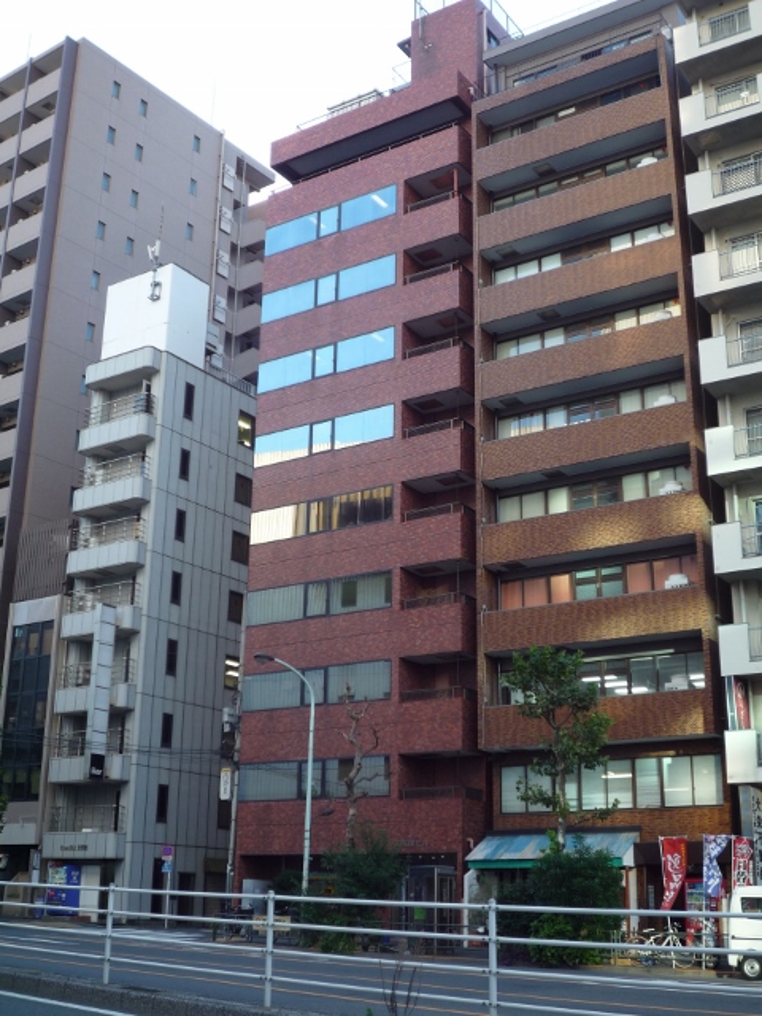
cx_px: 381
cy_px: 508
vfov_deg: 42.9
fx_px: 1291
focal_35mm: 44
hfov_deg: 32.9
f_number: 4.3
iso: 100
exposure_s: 1/80
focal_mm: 7.8
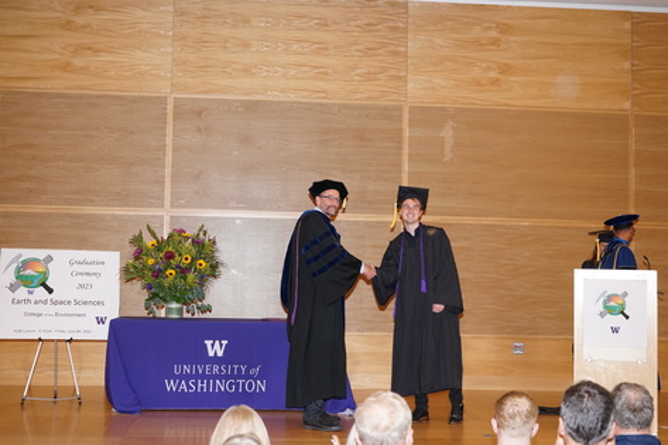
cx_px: 334
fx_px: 946
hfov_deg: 38.9
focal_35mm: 51
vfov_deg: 26.5
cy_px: 222
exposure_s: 1/80
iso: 1600
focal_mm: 51
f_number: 4.5
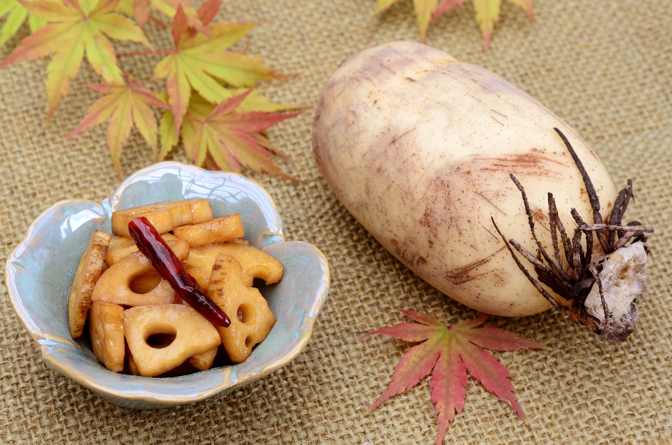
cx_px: 336
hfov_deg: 22.7
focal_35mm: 90
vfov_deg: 15.1
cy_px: 222
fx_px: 1677
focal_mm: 60
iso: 100
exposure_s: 1/10
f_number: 11
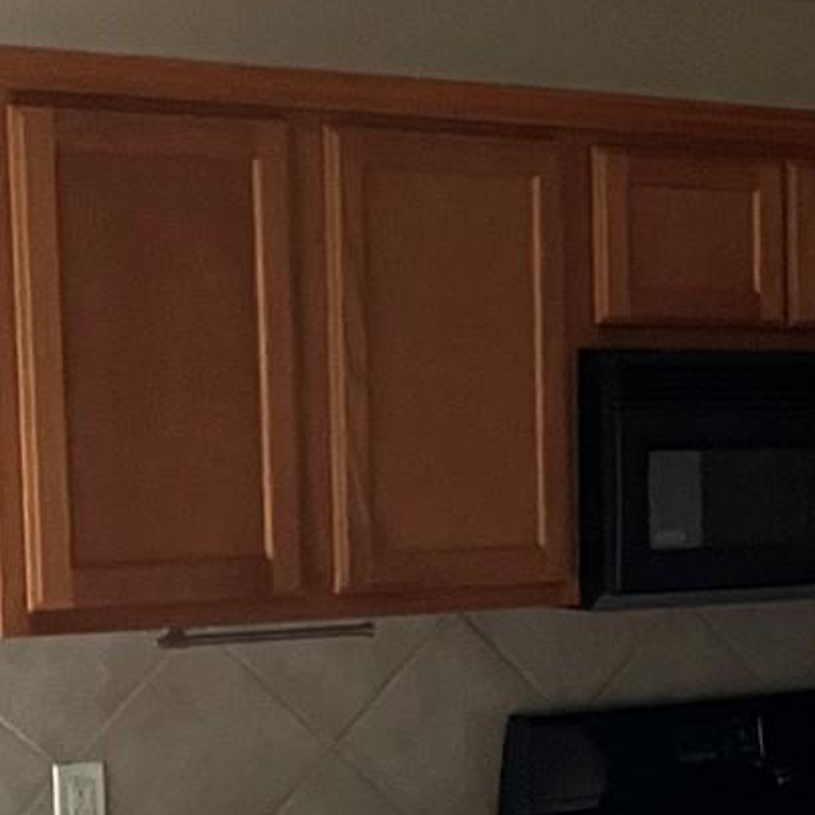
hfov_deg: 13.4
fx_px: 3117
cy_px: 695
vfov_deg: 14.8
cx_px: 1458
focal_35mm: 117
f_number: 1.6
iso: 640
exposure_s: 1/30
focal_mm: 4.2
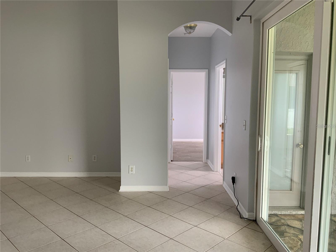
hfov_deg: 61.7
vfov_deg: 48.2
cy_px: 126
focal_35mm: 29
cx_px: 168
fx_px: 281
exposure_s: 1/60
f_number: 1.8
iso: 80
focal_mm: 3
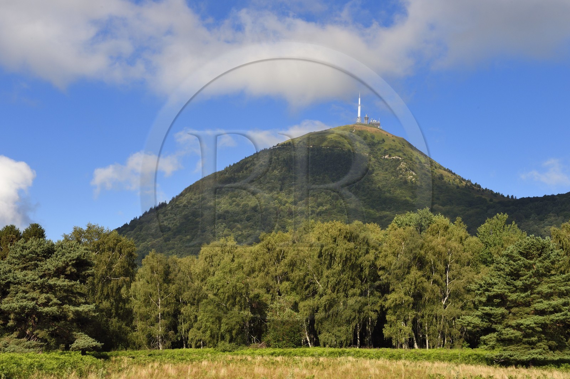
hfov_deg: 34.5
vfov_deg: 23.3
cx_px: 285
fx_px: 918
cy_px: 190
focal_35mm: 58
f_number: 16
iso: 400
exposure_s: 1/320
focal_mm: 58
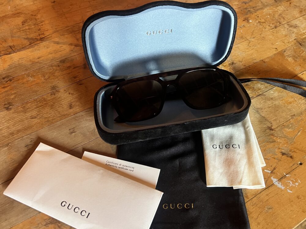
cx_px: 153
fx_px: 230
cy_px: 114
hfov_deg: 67.3
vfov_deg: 53.1
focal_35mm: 26
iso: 500
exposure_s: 1/60
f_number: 1.5
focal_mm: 5.7
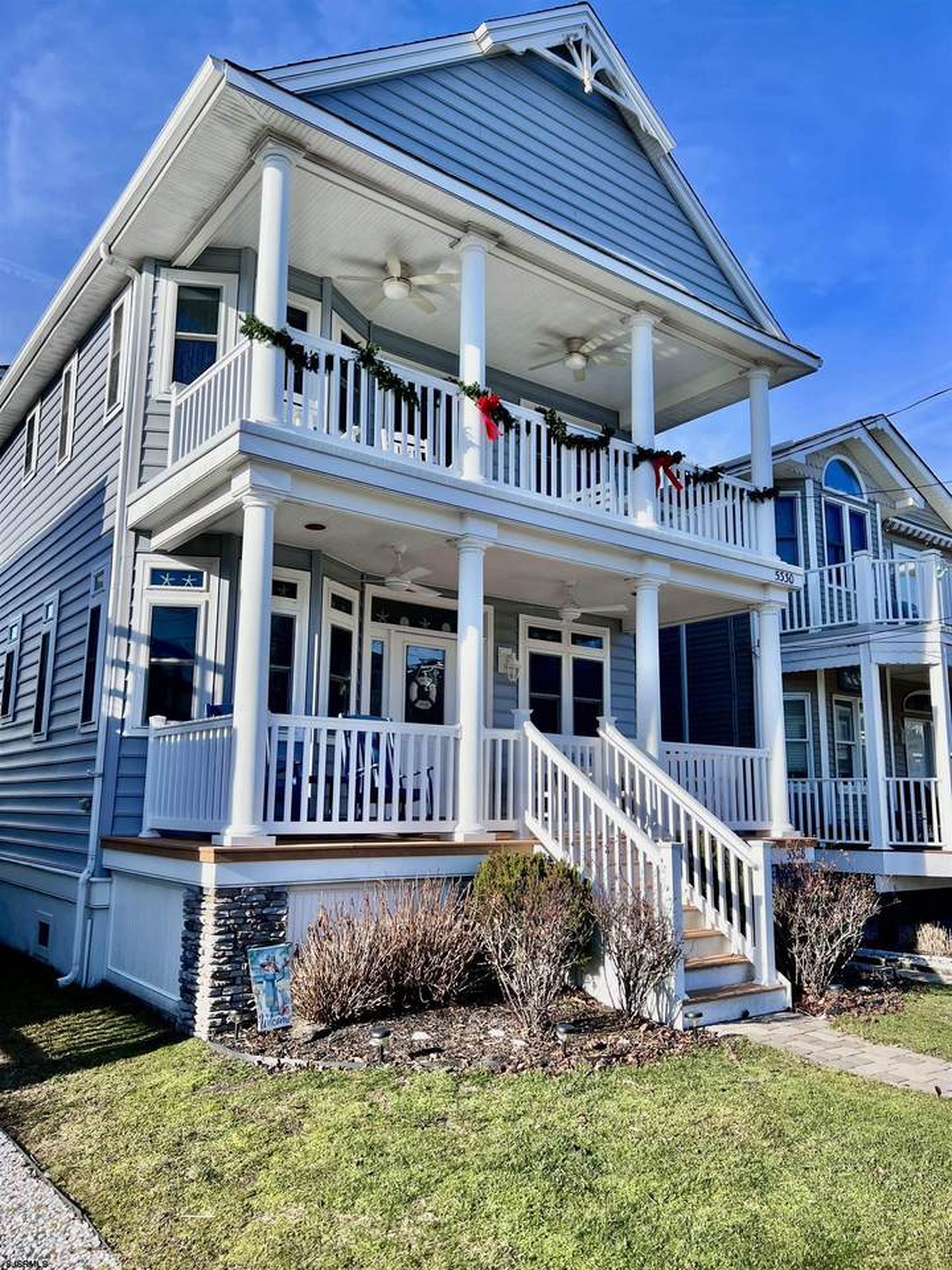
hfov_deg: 53.1
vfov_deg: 67.3
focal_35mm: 26
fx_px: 953
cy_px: 635
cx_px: 476
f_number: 1.5
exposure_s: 1/2762
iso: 50
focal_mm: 5.7
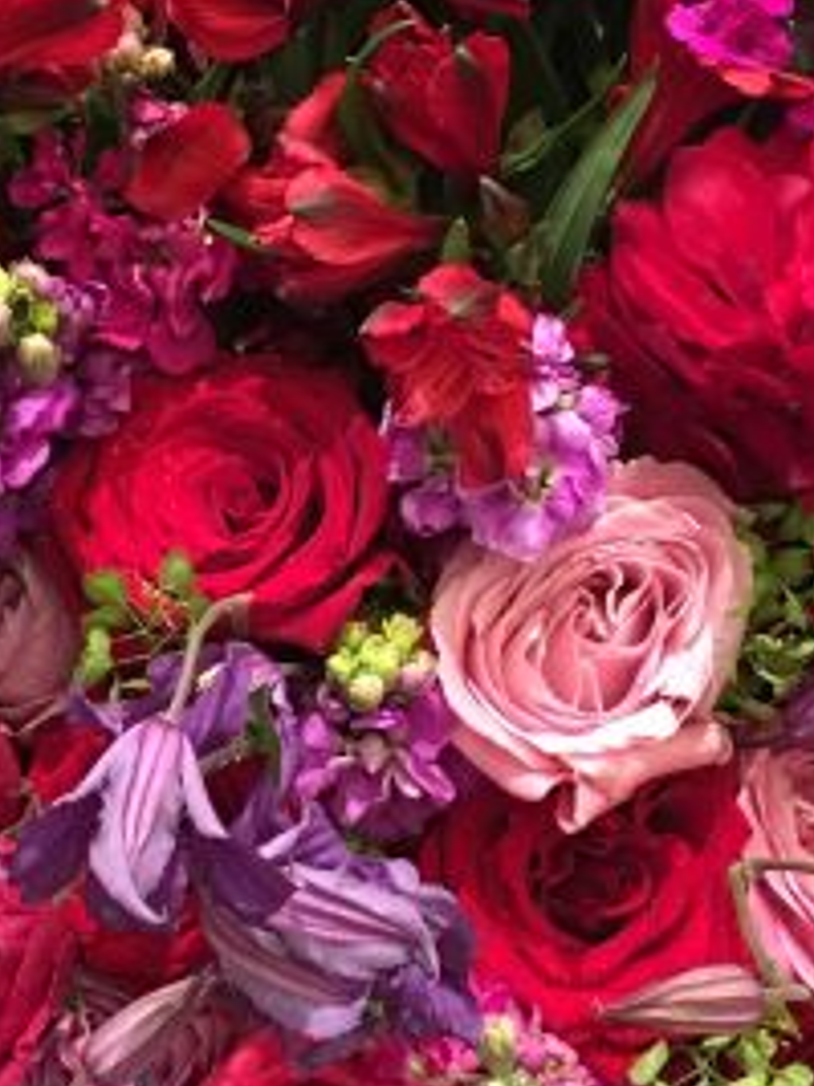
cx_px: 307
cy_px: 403
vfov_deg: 25.6
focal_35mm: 76
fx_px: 2385
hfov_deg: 19.3
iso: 100
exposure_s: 1/17
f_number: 2.2
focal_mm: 4.15
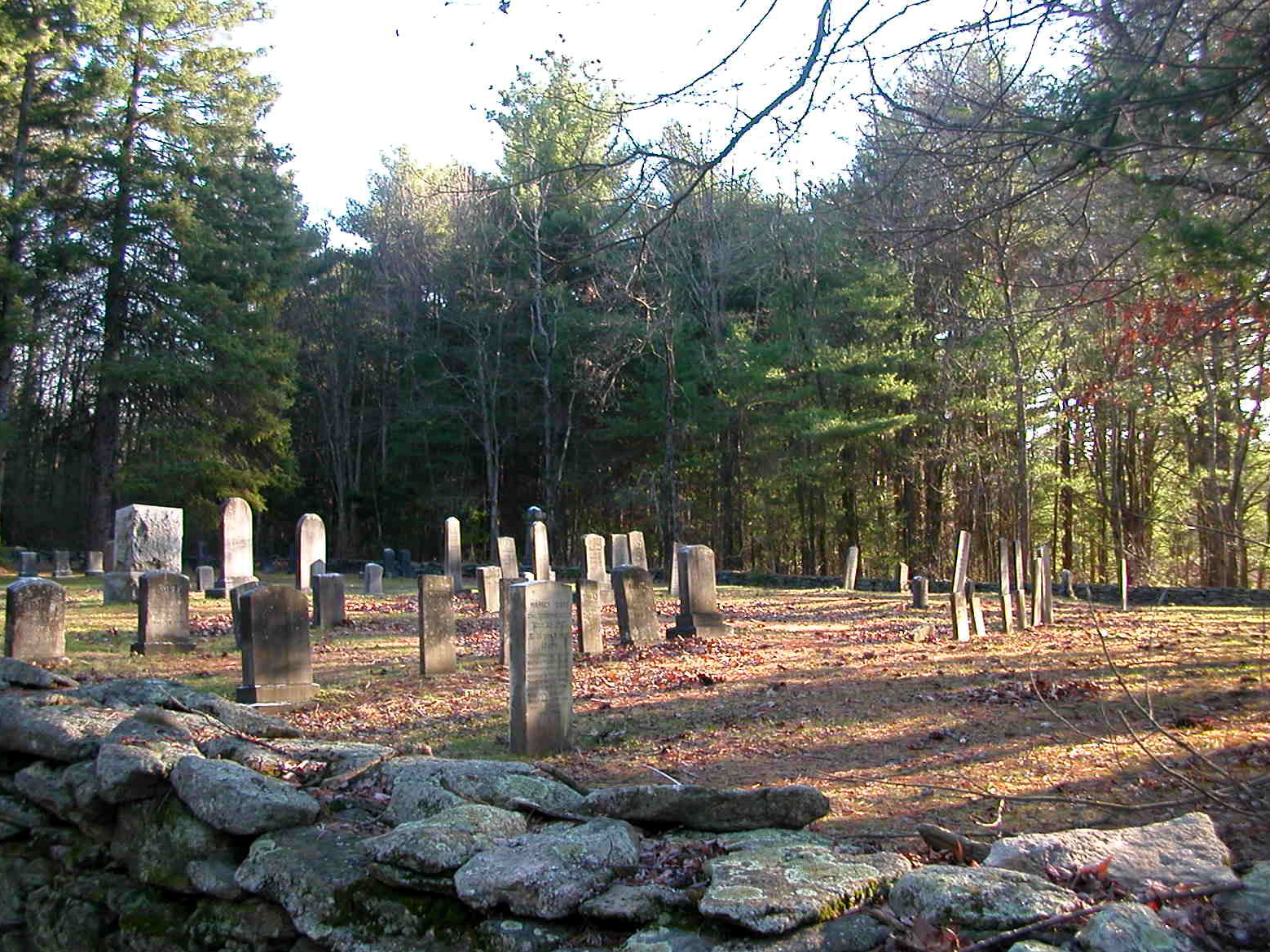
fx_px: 1394
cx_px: 633
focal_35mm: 38
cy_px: 475
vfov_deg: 37.7
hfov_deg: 49.0
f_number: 2.7
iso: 100
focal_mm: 5.6
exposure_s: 1/98.7
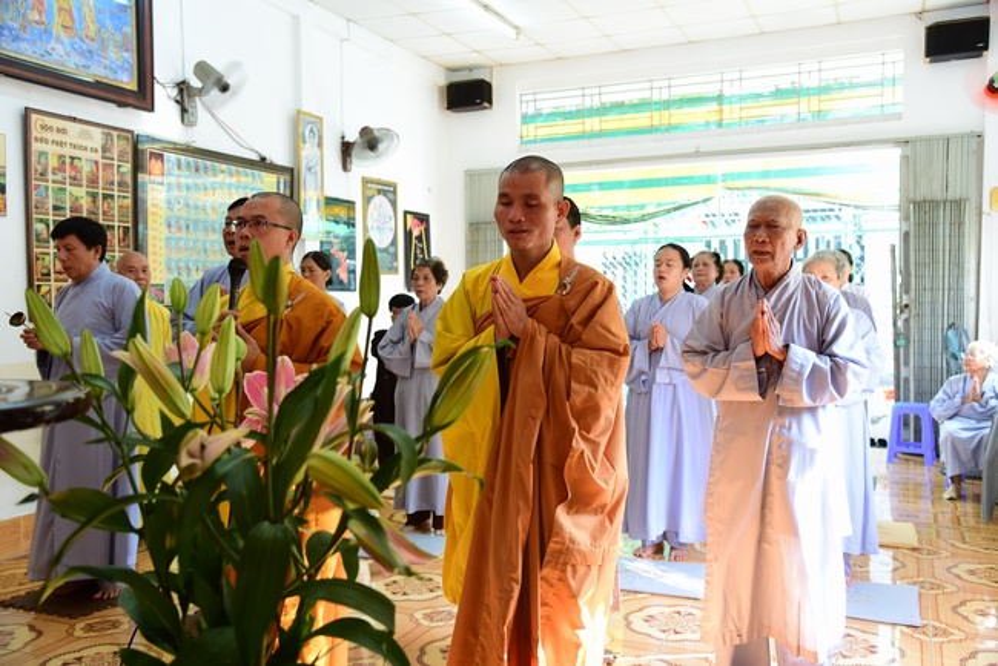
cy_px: 333
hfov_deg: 55.8
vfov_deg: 38.9
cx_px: 499
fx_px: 943
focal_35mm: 34
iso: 1000
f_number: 4.5
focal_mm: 34
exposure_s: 1/80
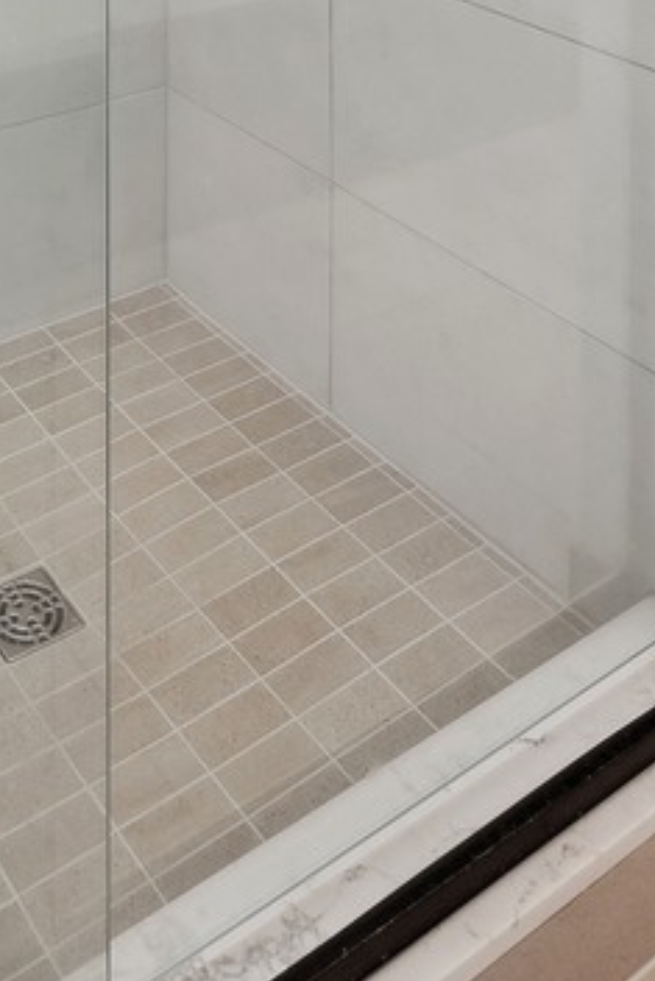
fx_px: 1296
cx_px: 39
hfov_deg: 27.1
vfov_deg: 28.9
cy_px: -438
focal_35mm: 48
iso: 200
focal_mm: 15.5
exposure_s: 1/3.33
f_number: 9.5
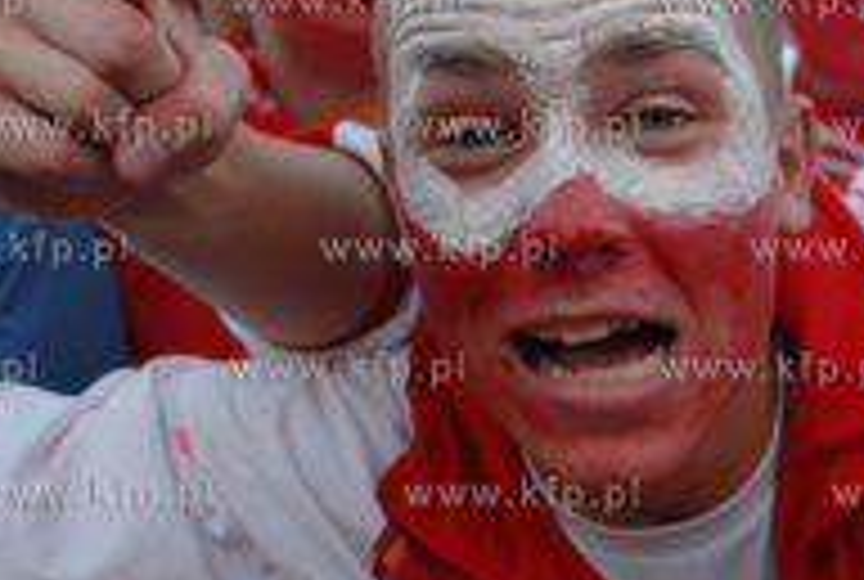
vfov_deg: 18.2
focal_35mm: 75
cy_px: 189
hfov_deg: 26.5
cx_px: 680
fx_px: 1804
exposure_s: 1/160
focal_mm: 24
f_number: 2.8
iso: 100
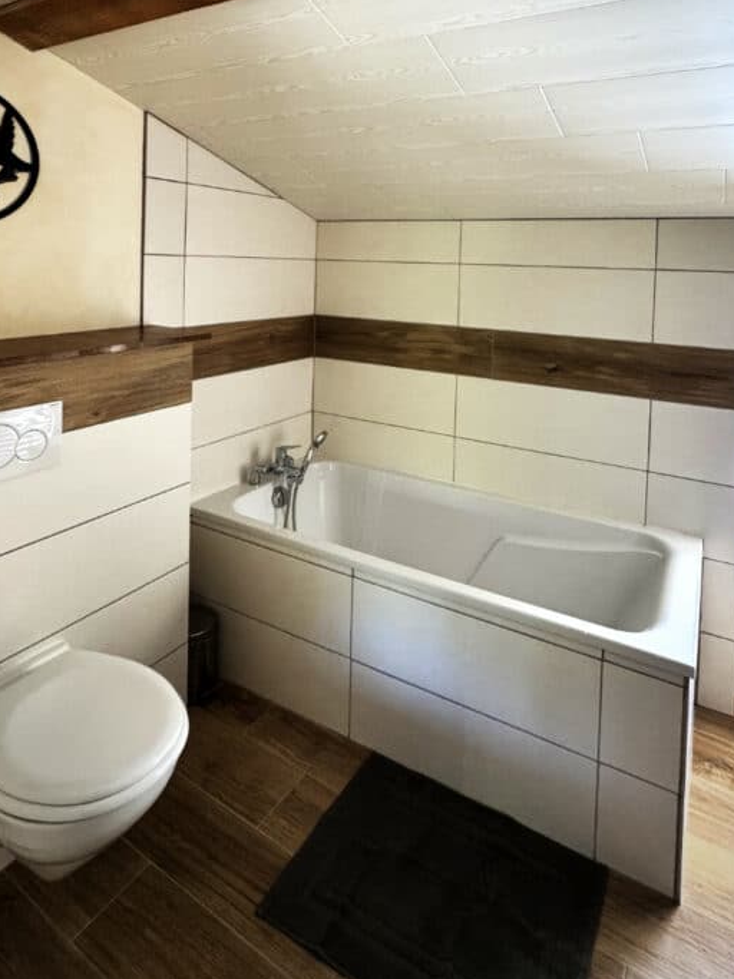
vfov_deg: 74.7
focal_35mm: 21
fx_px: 594
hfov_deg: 63.3
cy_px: 275
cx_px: 407
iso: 250
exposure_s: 1/99
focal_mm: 2.2
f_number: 2.2
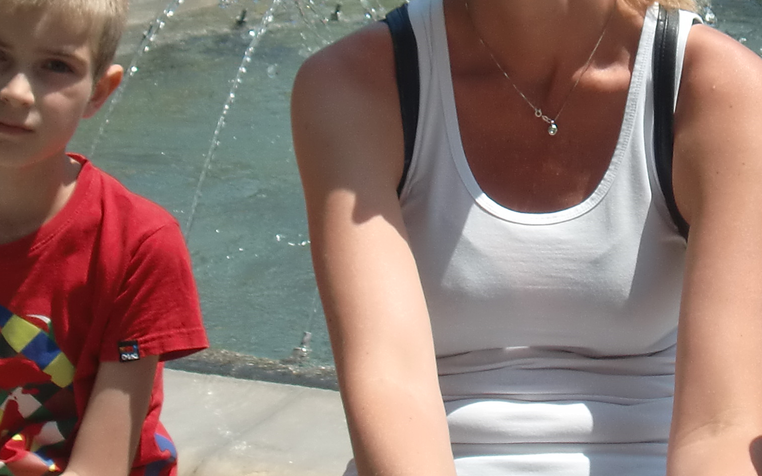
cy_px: 171
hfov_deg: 12.2
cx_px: 530
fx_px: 3572
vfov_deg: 7.6
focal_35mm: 172
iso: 64
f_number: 4.3
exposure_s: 1/640
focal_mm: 11.16
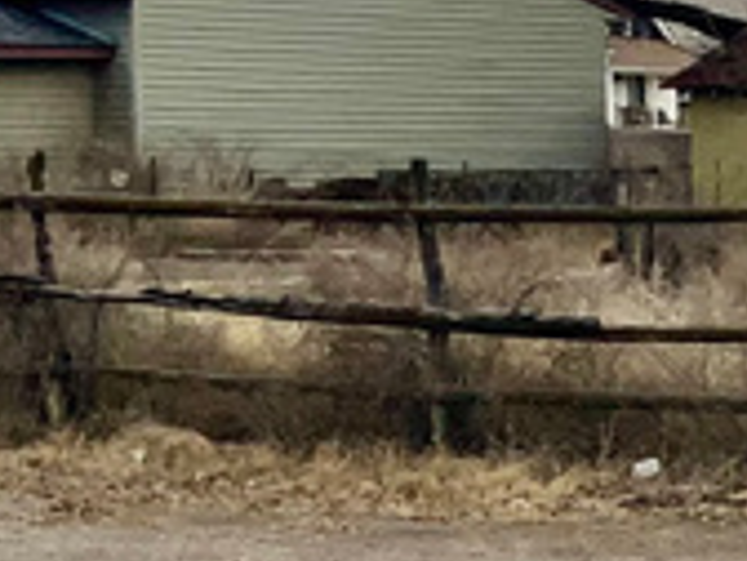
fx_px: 3820
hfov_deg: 9.7
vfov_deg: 8.4
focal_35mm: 177
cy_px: 481
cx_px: 1890
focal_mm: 3
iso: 16
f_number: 1.8
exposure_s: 1/1490
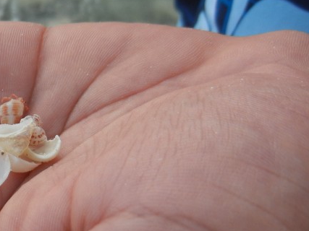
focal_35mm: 72
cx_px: -49
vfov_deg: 20.4
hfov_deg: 24.8
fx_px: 643
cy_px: 135
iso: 160
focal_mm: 5.4
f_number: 3.5
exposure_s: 1/890
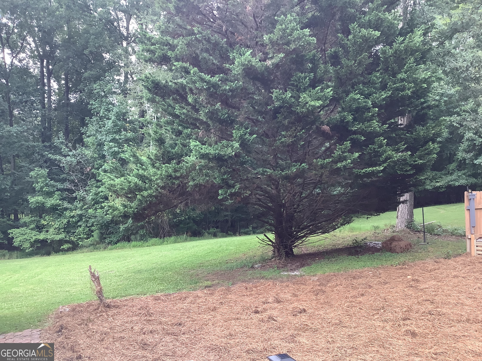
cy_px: 180
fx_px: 432
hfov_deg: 58.4
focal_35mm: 31
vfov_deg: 45.4
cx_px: 241
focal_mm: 3.3
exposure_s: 1/50
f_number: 2.4
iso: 50
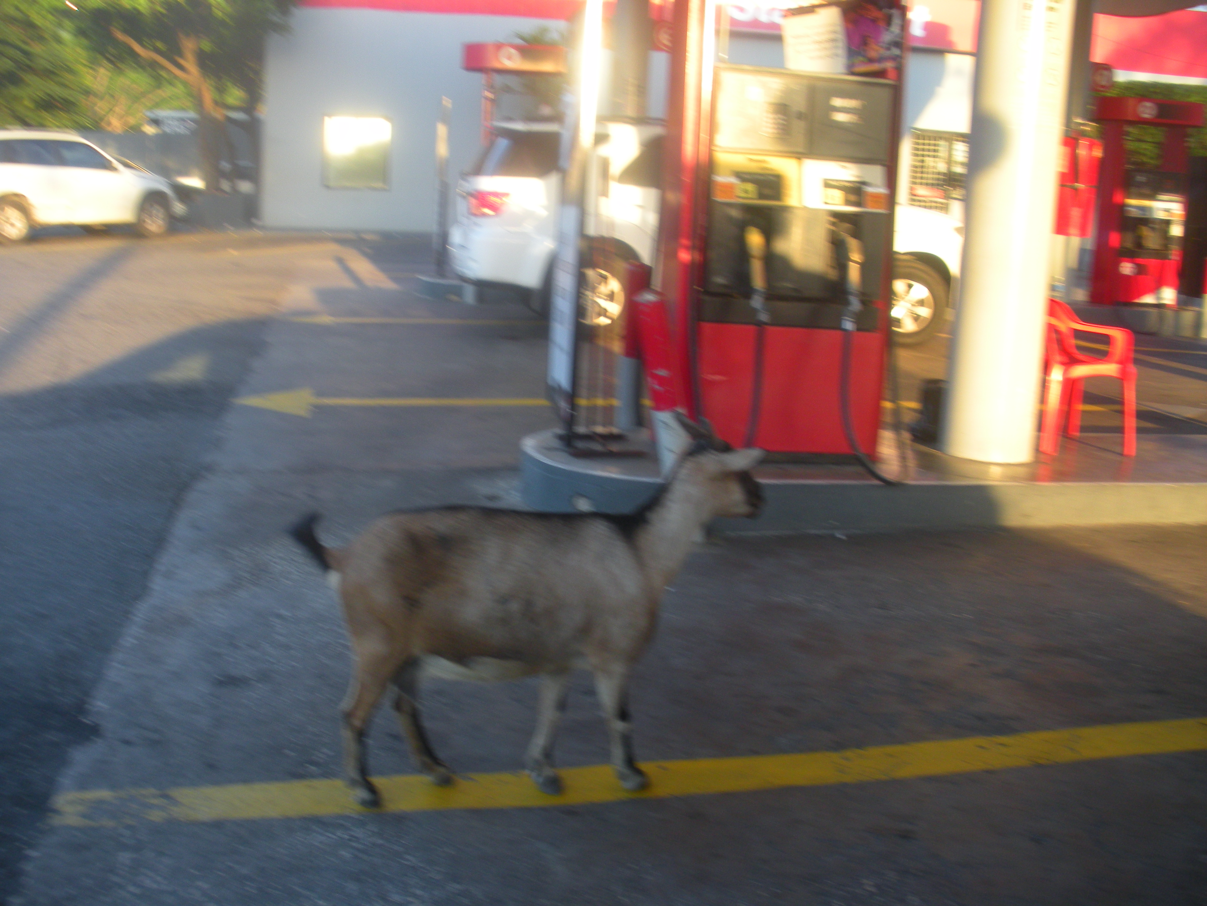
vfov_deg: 39.7
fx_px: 1255
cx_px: 604
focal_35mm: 36
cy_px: 453
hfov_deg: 51.4
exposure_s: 1/51.2
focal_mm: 6.3
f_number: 3.5
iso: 73
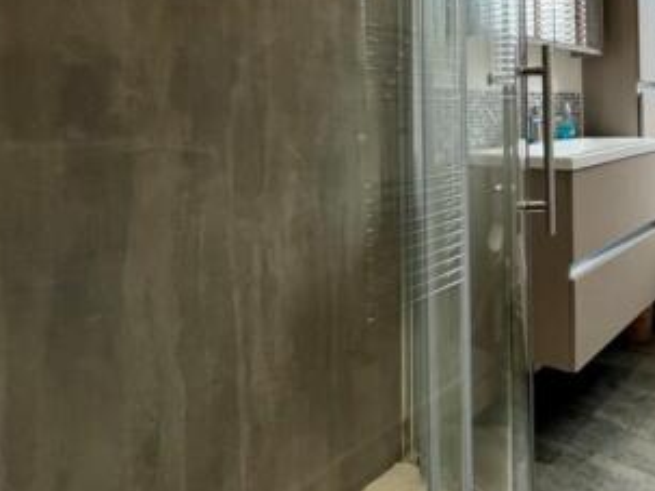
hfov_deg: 60.2
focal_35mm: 25
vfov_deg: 51.4
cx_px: 575
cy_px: 98
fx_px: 473
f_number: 1.8
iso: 50
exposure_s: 1/100
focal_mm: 1.57
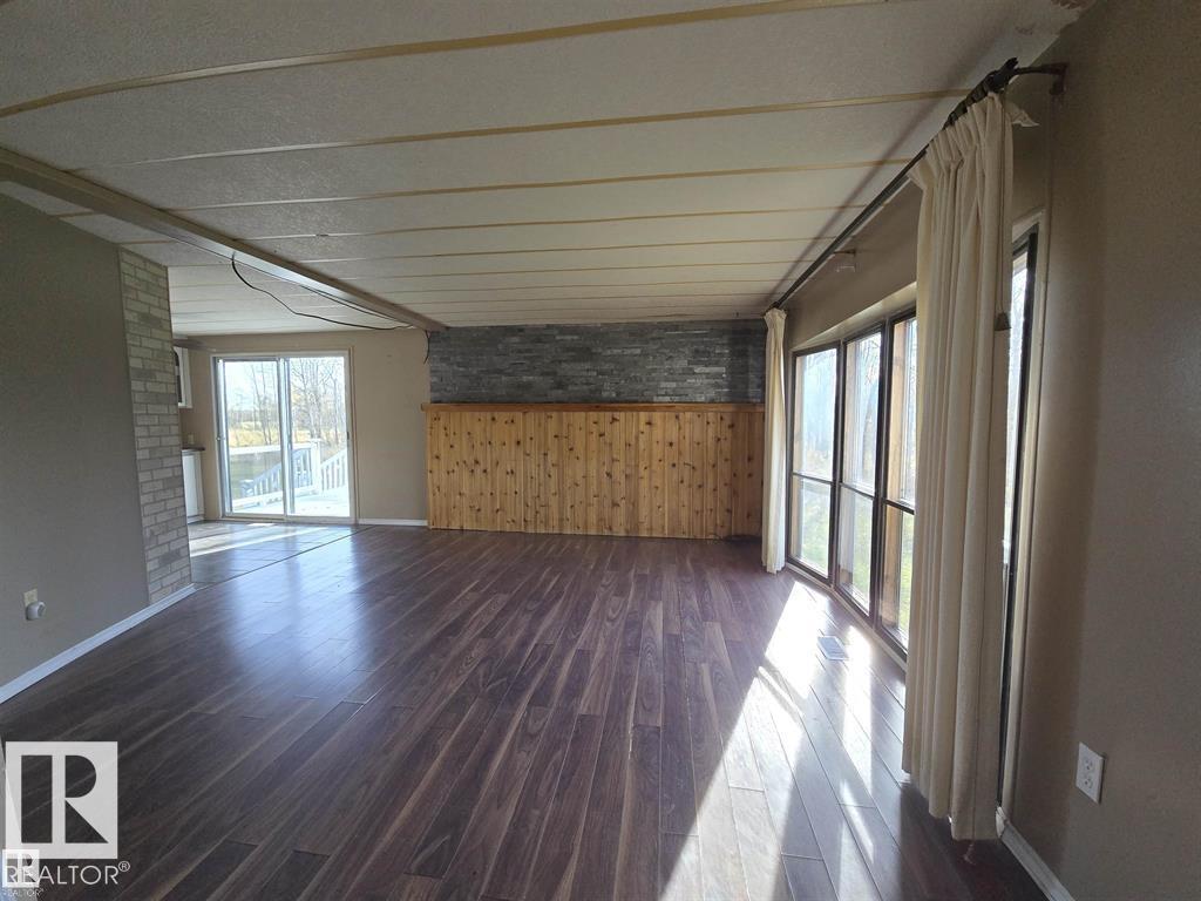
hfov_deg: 106.2
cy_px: 450
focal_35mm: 13
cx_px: 600
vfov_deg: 89.9
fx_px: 451
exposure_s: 1/359
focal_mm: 2.2
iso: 200
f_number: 2.2
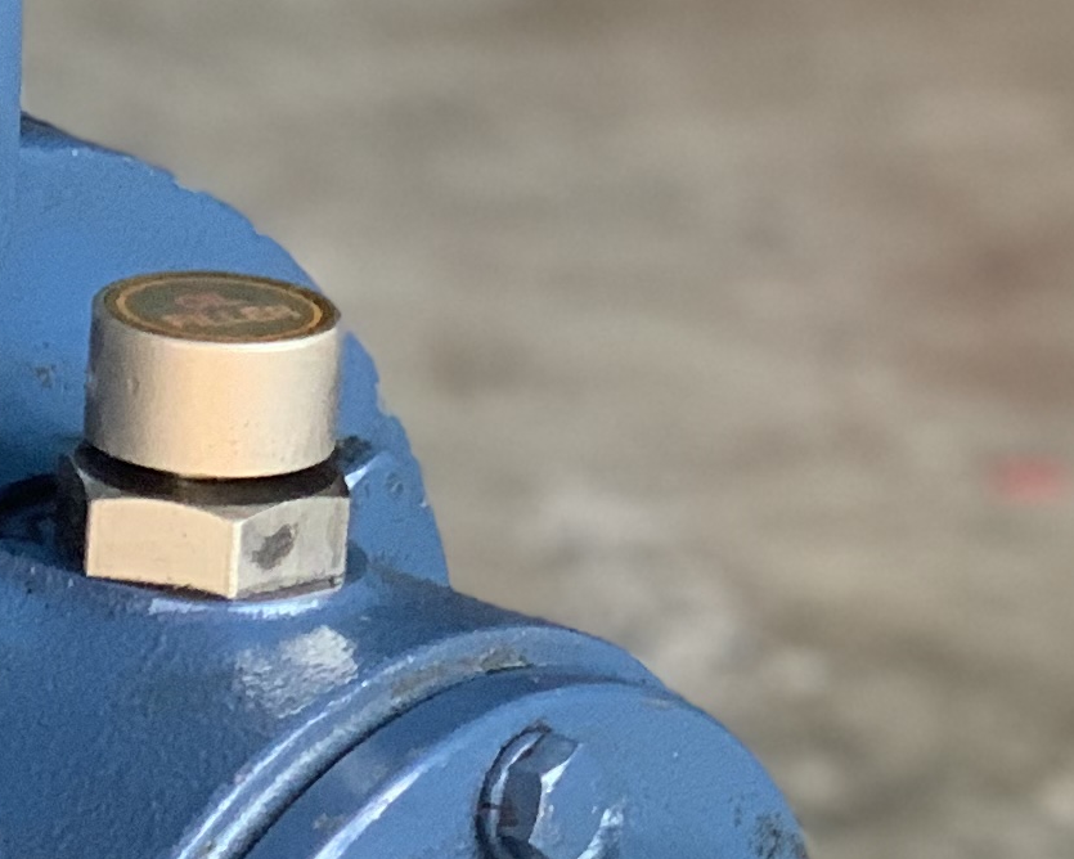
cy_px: 1586
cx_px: -225
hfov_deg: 7.8
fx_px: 7788
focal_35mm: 245
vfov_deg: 6.2
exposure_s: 1/118
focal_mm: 6
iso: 125
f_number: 2.4
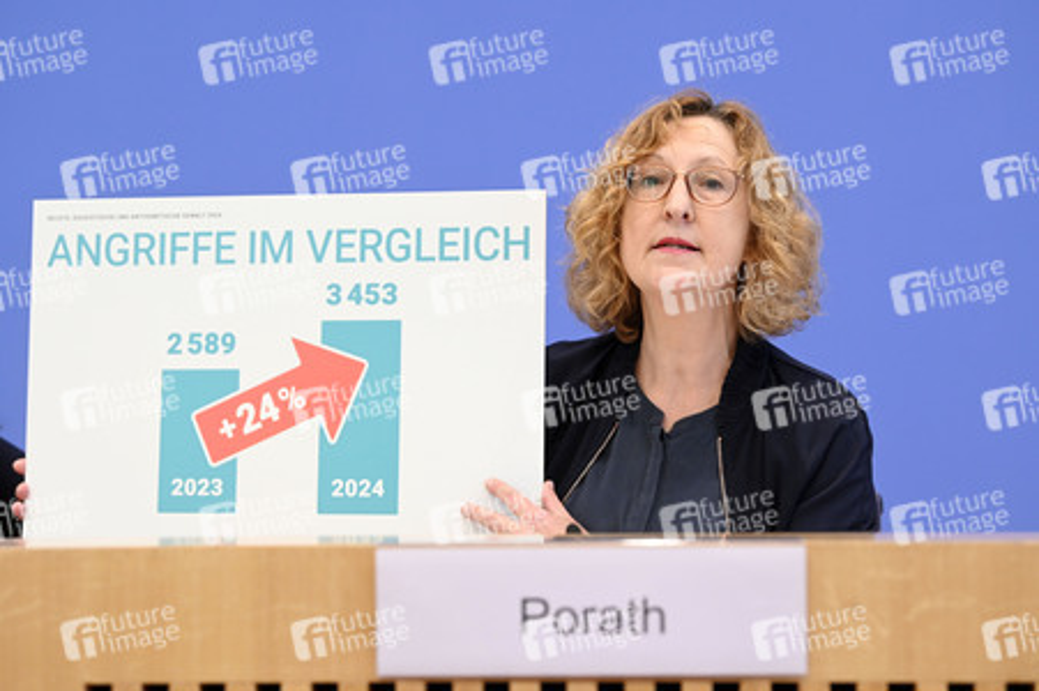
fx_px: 2365
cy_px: 346
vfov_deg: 16.6
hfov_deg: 24.8
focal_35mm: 82
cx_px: 520
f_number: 5
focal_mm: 82
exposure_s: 1/400
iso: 2500
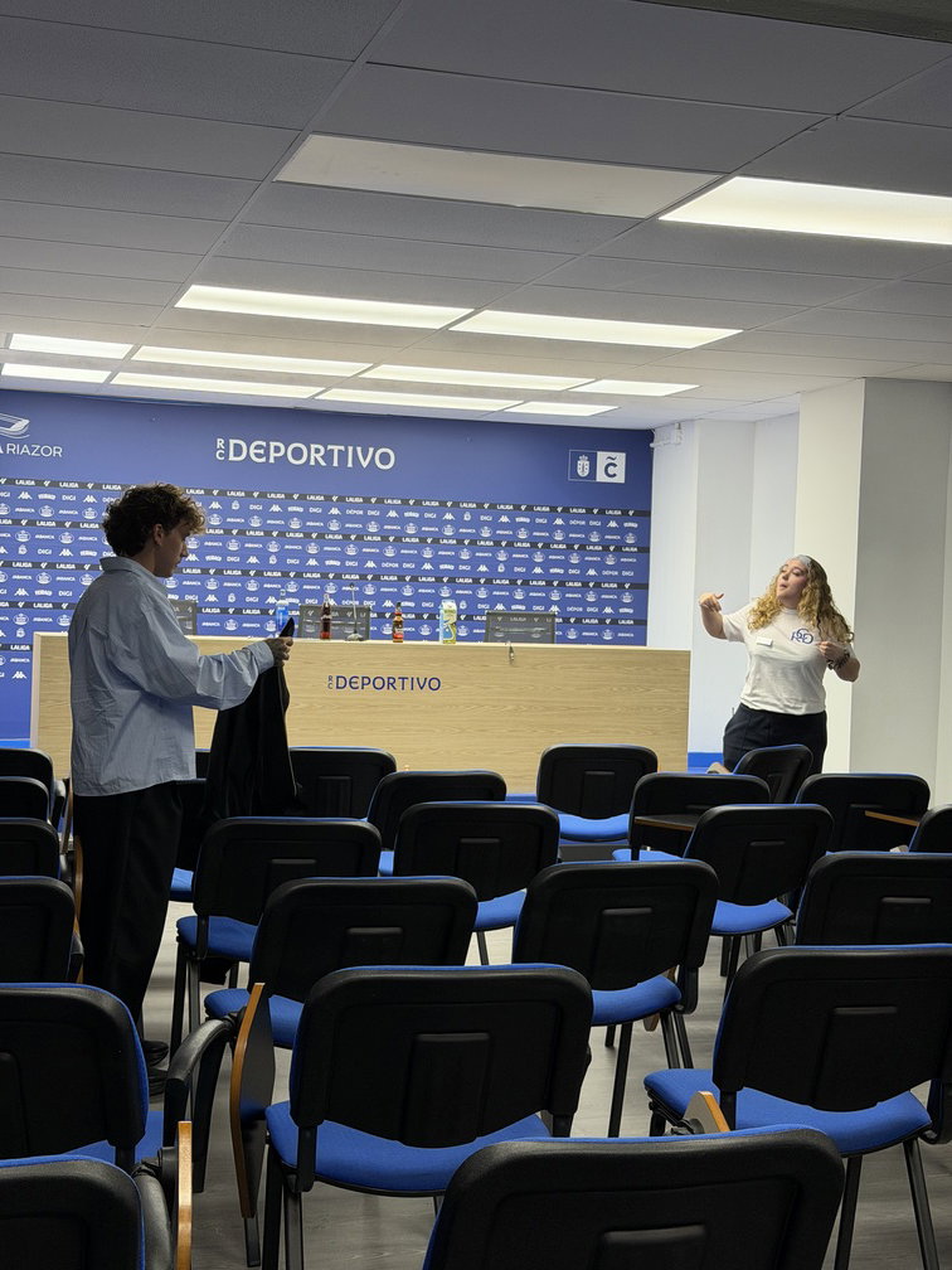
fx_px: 1760
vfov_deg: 39.7
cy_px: 635
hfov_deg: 30.3
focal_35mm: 48
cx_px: 476
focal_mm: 6.76
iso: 100
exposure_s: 1/100
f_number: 1.78
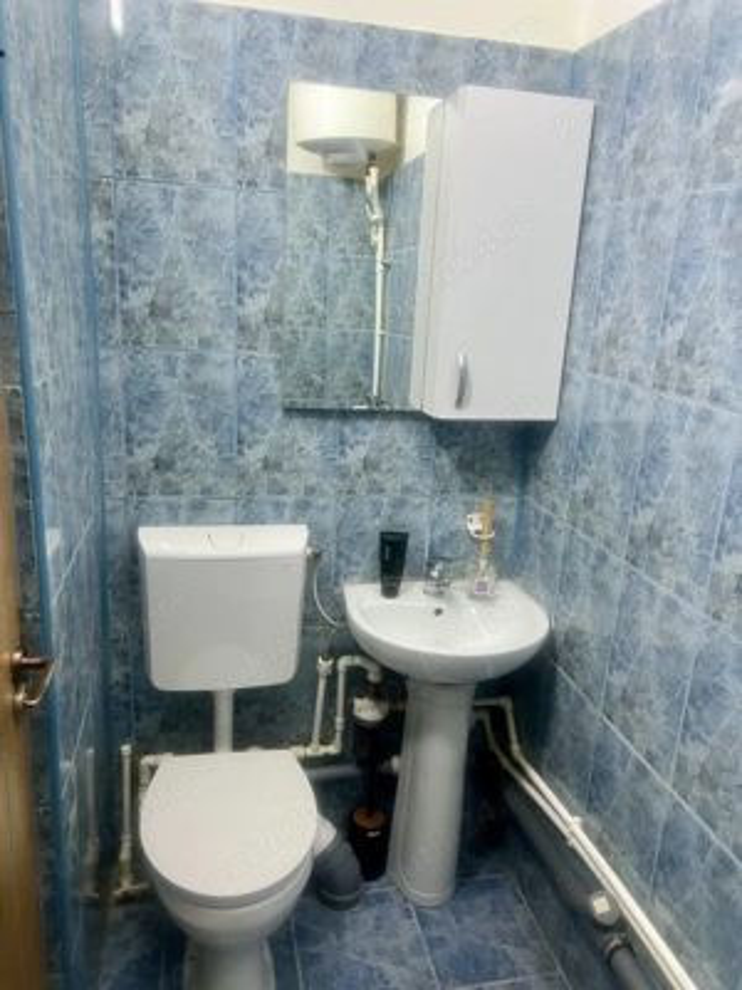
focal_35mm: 26
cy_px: 495
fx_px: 743
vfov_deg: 67.3
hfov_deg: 53.1
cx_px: 371
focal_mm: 5.7
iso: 100
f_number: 1.5
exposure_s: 1/50
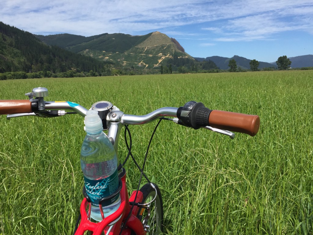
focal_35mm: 29
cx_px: 156
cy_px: 118
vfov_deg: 48.2
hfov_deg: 61.7
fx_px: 262
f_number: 2.2
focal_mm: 4.15
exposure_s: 1/2475
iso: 32
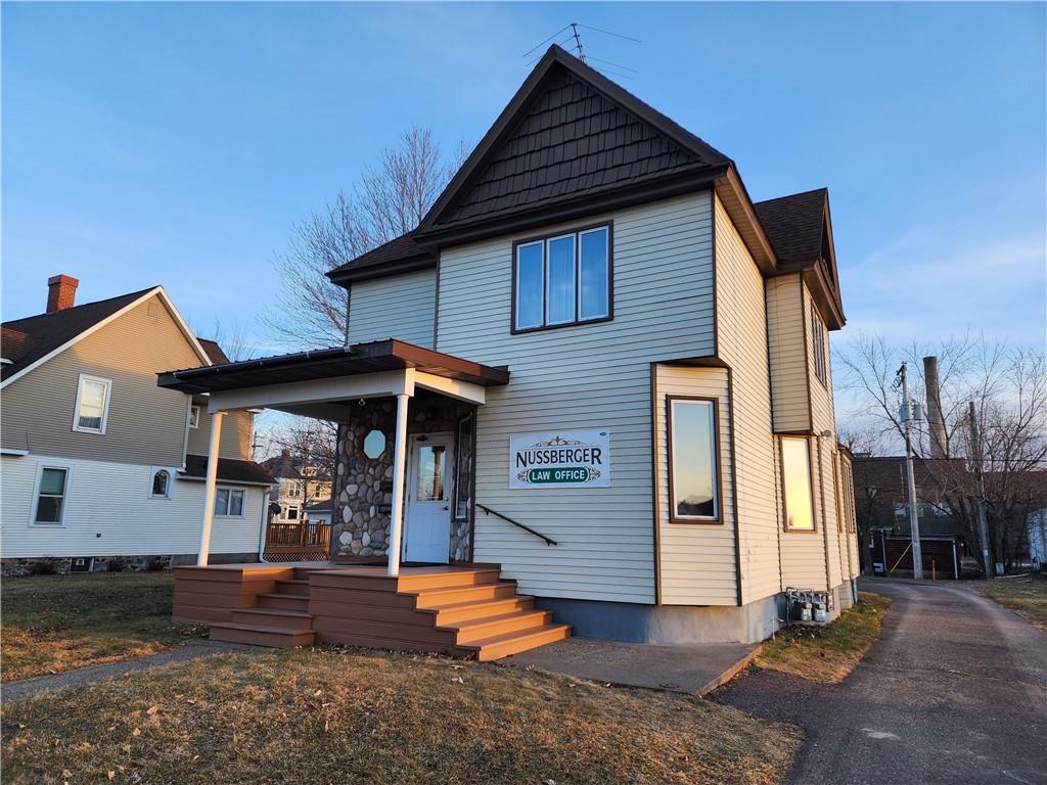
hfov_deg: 73.9
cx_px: 524
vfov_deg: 58.9
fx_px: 696
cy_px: 392
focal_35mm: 23
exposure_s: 1/180
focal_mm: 6.4
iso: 25
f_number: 1.8
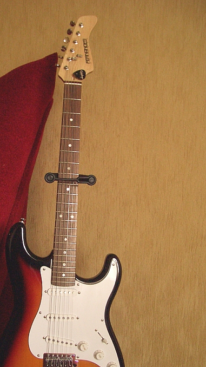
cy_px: 214
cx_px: 65
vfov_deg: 45.3
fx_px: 437
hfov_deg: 26.3
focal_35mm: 45
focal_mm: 5.8
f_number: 2.6
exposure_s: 1/25
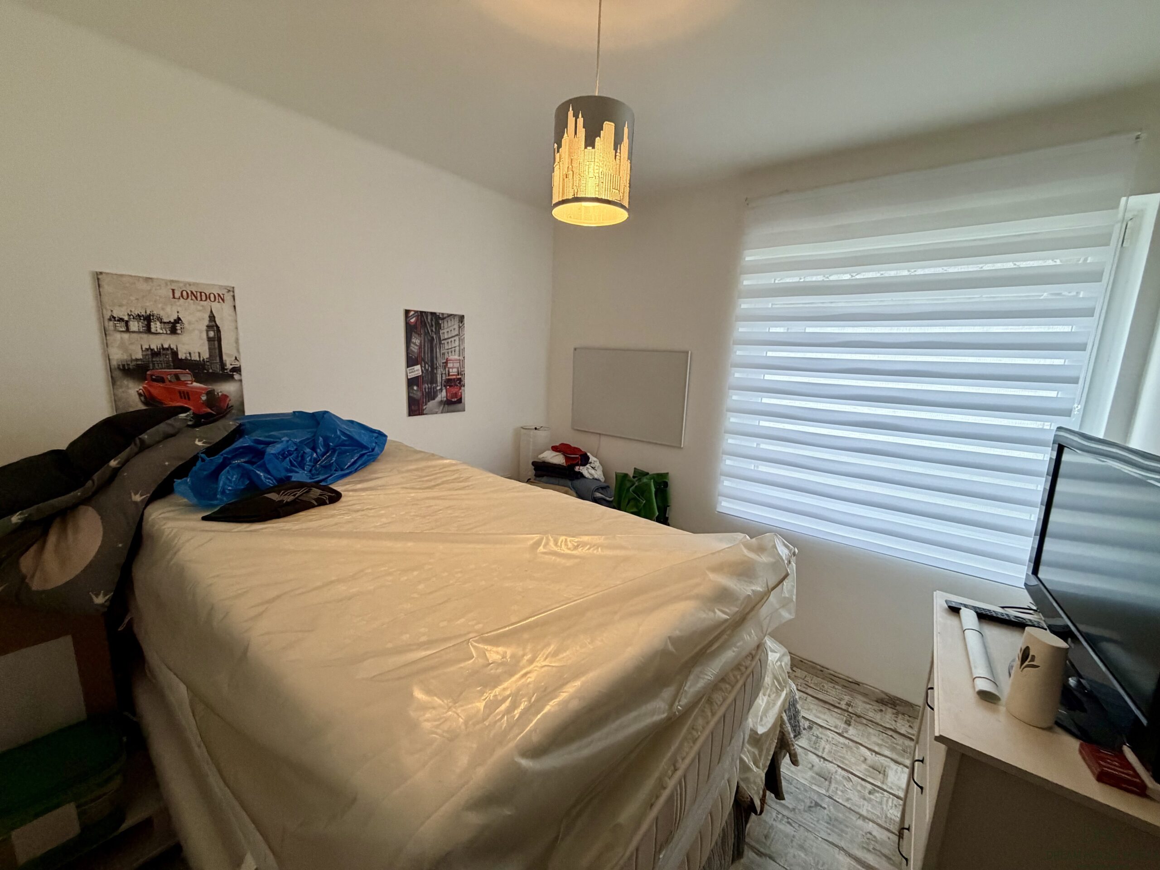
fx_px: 469
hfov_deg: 102.1
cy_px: 435
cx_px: 580
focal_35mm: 14
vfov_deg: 85.7
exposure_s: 1/100
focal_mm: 2.22
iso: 320
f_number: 2.2
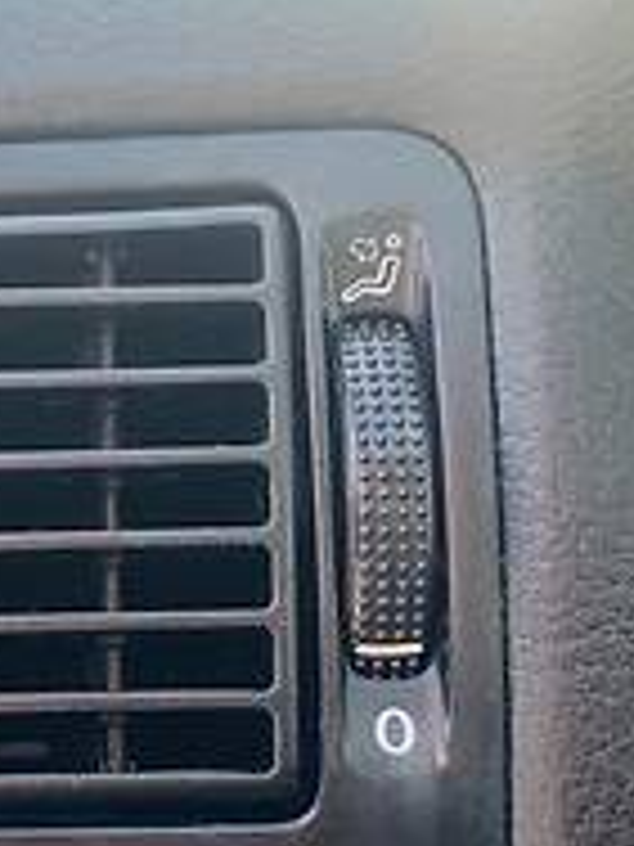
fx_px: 2027
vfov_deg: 23.4
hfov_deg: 17.1
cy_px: 616
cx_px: -103
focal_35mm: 83
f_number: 1.8
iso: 50
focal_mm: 4.2
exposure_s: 1/121
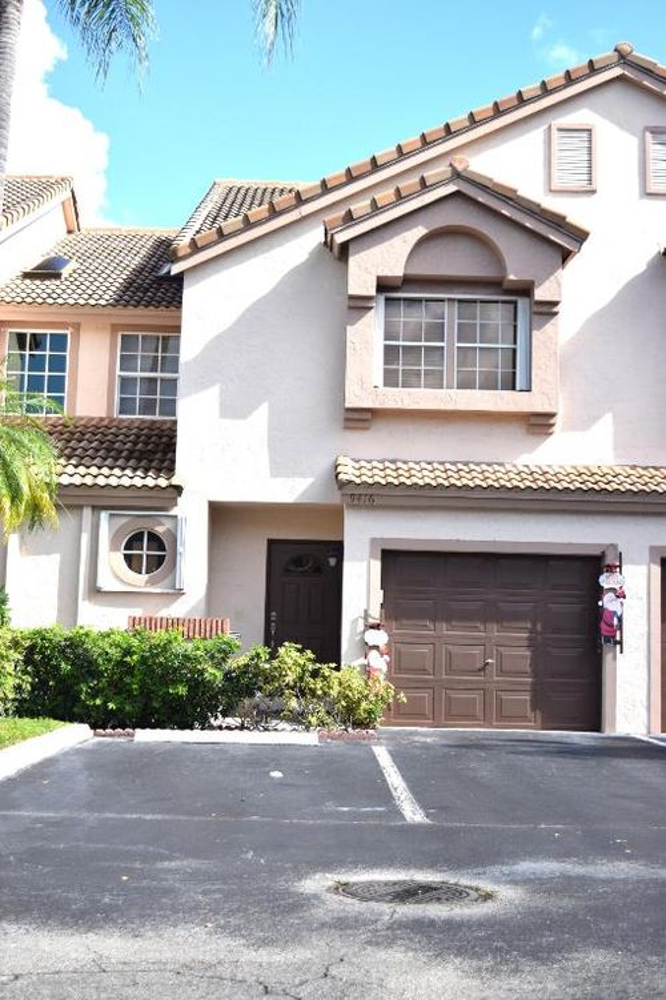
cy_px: 500
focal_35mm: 48
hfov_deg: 28.0
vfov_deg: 41.1
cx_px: 333
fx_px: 1333
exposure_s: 1/1600
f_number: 5.6
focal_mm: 32
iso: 400
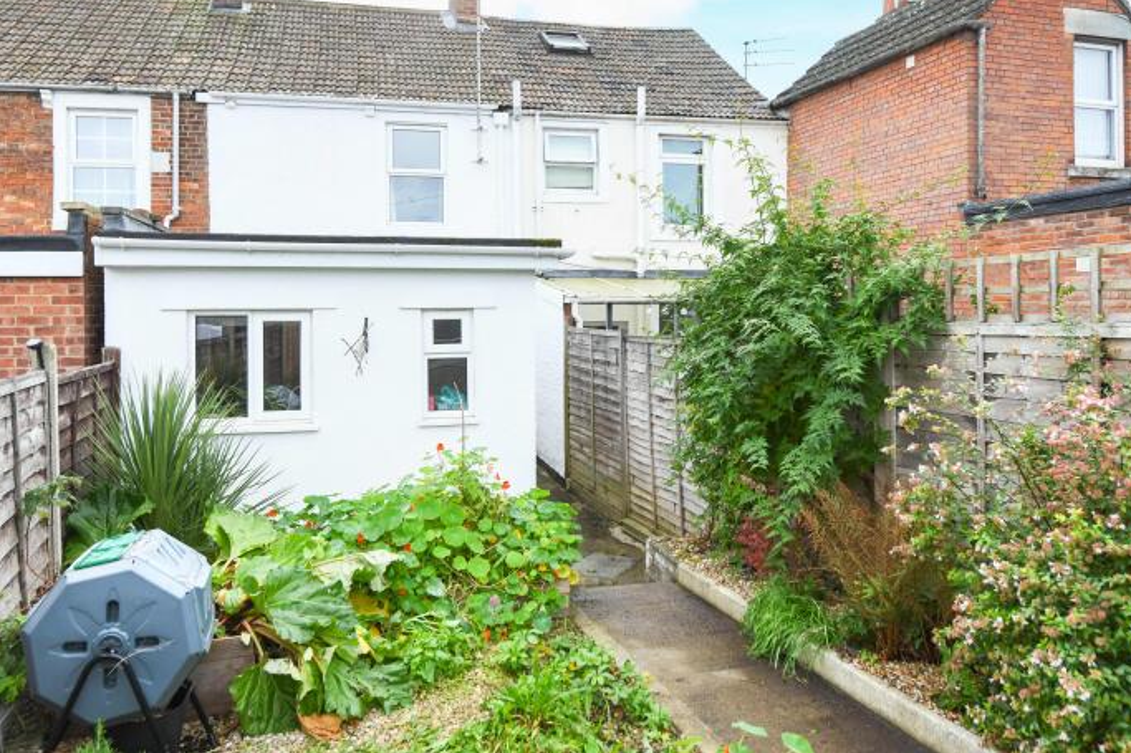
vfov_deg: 47.8
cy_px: 340
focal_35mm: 27
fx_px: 848
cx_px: 543
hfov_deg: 67.4
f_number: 6.3
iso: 400
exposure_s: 1/640
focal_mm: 18
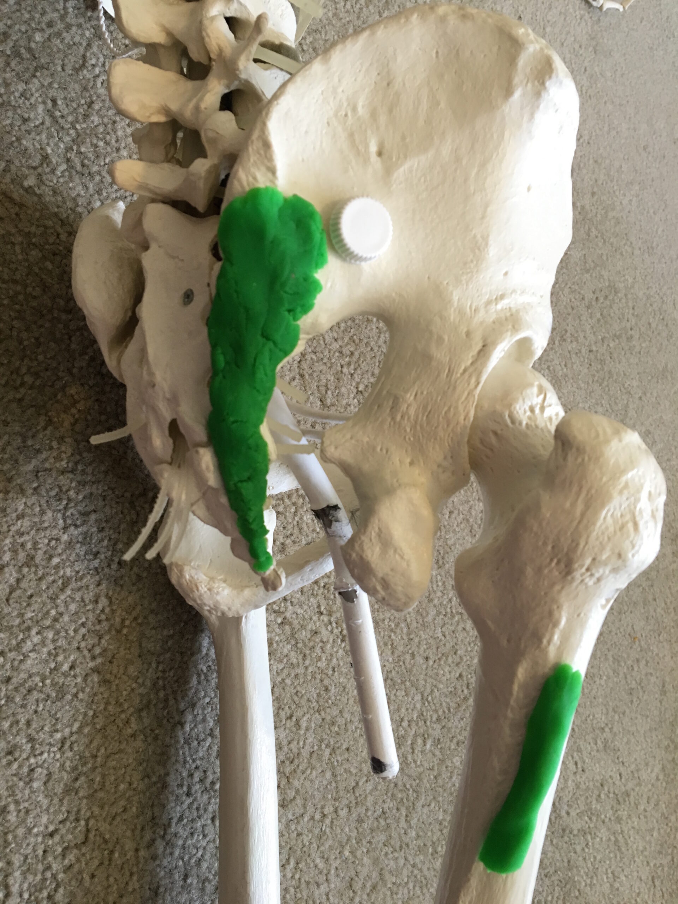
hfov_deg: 48.2
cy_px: 452
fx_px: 757
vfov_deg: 61.7
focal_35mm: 29
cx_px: 339
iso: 100
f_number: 2.2
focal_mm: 4.15
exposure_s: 1/30
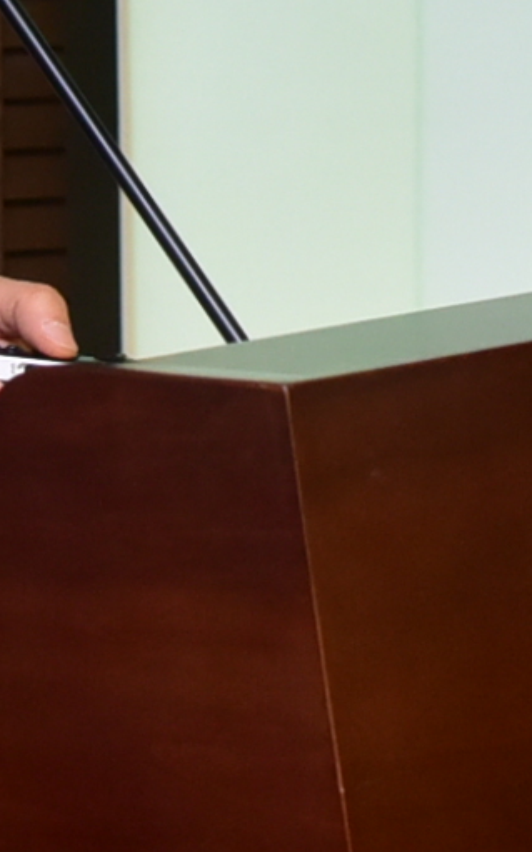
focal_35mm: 257
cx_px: 200
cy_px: -322
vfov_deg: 8.0
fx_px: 5967
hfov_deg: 5.1
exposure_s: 1/40
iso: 1400
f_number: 6.3
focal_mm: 35
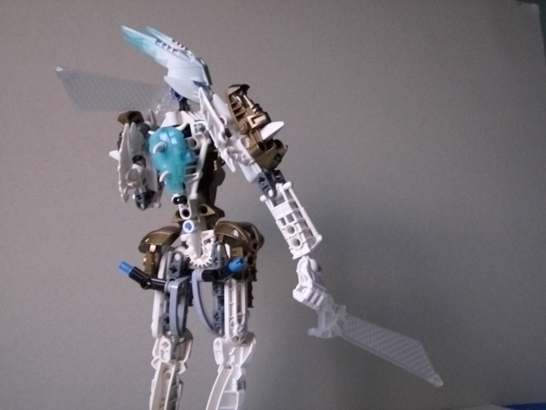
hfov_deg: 41.2
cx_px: 273
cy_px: 205
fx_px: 726
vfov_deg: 31.5
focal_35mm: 46
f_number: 3.4
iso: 400
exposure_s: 1/10
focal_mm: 9
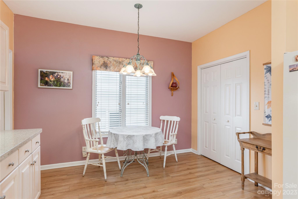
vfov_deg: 64.6
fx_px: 157
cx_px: 149
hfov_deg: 86.9
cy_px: 100
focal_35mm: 19
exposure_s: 1/50
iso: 320
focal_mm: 19
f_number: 9
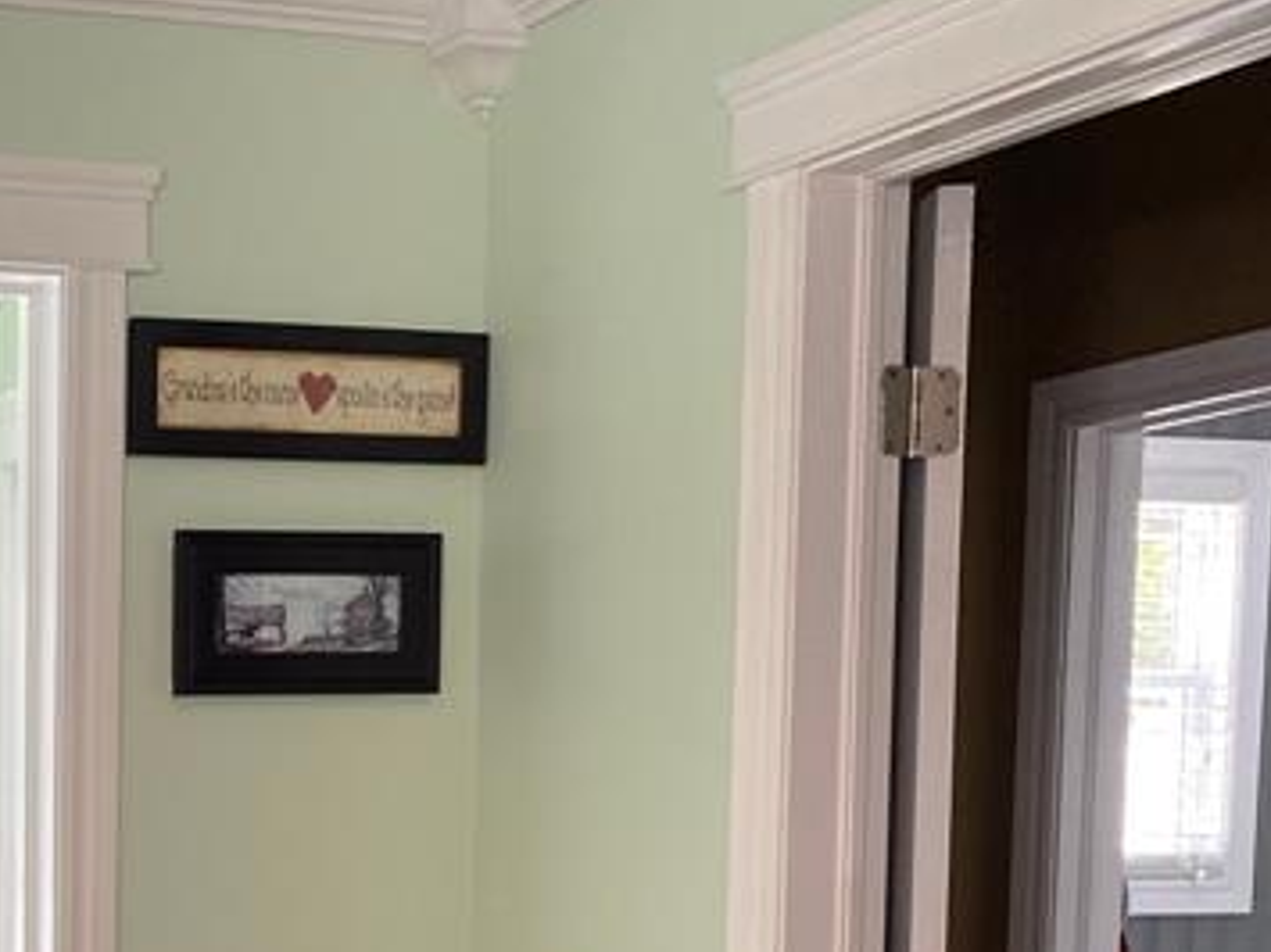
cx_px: -261
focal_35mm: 75
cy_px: 1231
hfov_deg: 23.7
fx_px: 2753
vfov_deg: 18.3
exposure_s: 1/120
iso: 100
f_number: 1.8
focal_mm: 4.25
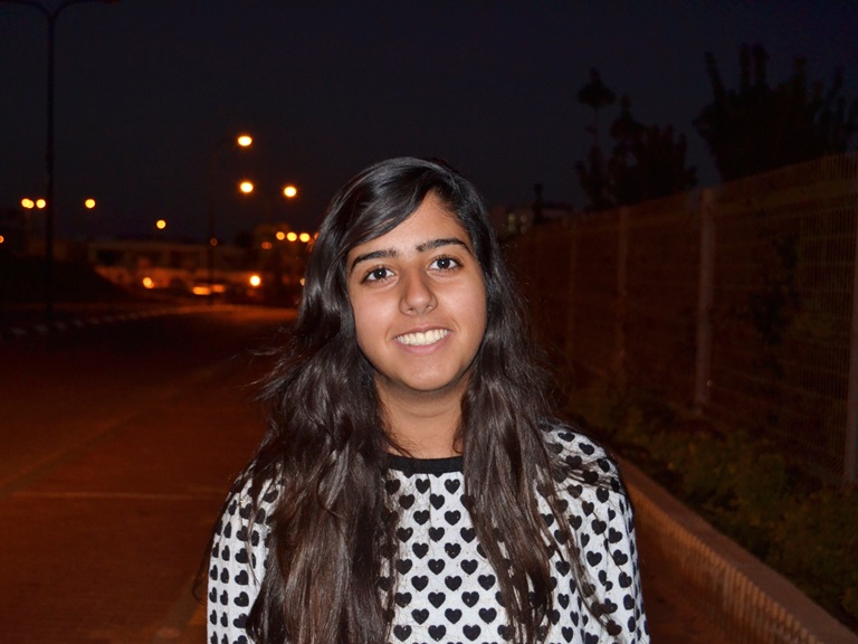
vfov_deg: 32.2
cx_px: 417
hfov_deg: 42.1
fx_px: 1115
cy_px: 342
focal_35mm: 45
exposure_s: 1/60
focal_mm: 26
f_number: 4.2
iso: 800
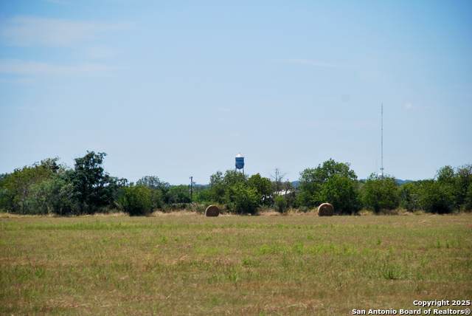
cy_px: 158
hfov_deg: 10.2
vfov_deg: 6.8
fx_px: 2657
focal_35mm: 202
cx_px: 236
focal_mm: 135
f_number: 6
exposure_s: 1/1000
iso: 200
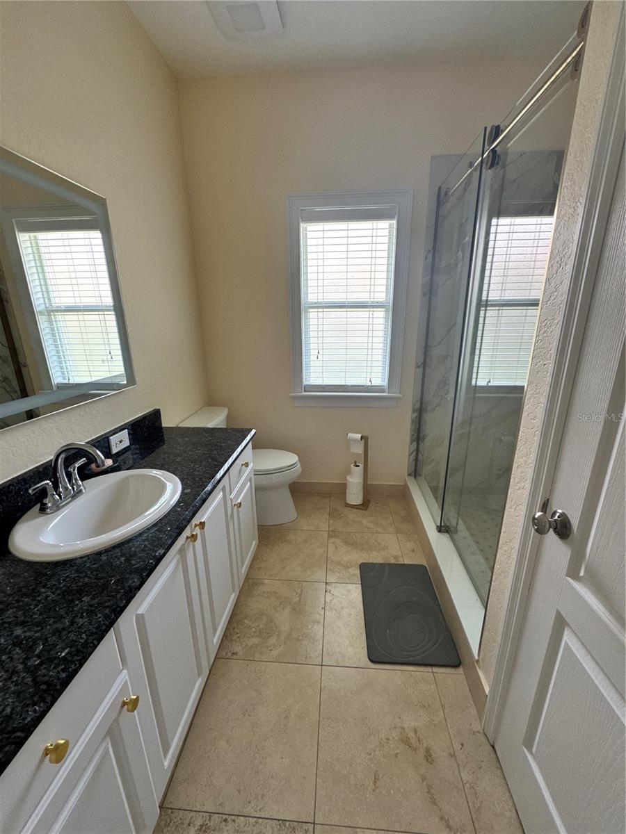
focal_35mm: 14
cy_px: 417
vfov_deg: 102.1
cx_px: 313
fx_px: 338
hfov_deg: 85.7
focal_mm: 2.22
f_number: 2.2
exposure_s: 1/99
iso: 100
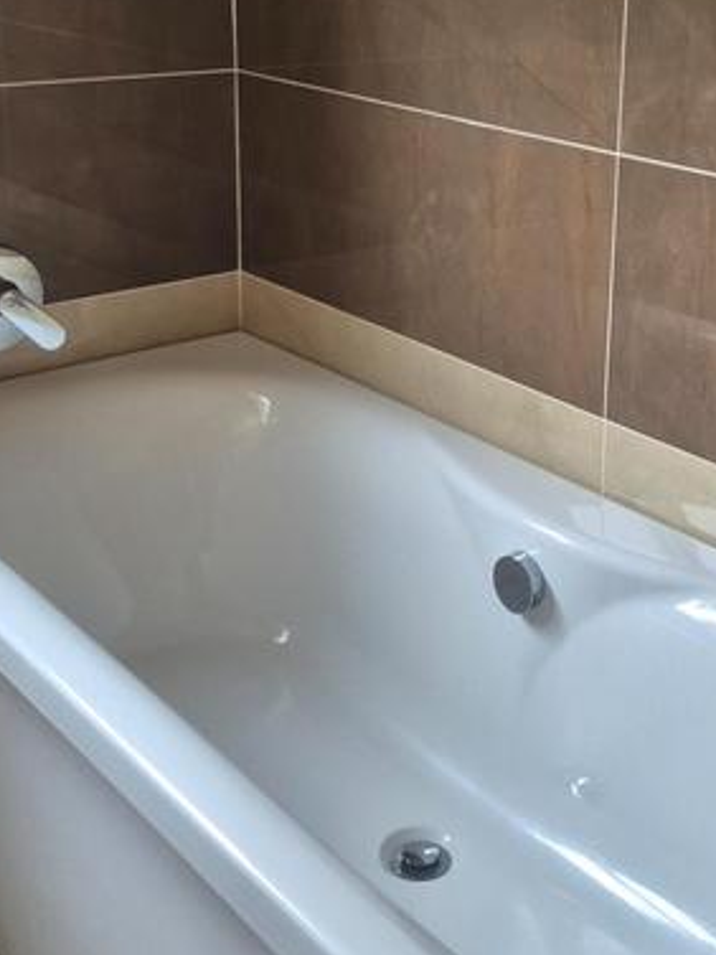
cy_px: 249
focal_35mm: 49
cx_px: 533
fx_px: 1351
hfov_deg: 29.2
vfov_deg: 38.0
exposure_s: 1/100
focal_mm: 5.4
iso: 160
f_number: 1.8
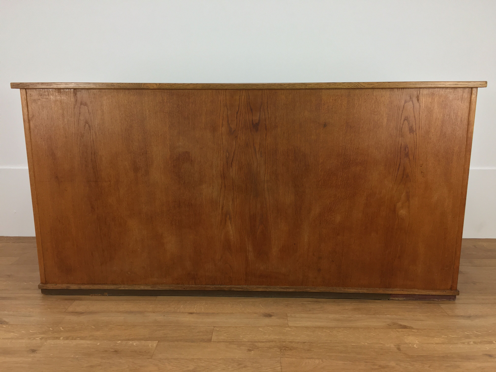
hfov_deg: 61.7
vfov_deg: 48.2
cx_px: 248
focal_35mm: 29
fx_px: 416
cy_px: 186
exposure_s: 1/33
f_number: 2.2
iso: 40
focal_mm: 4.15
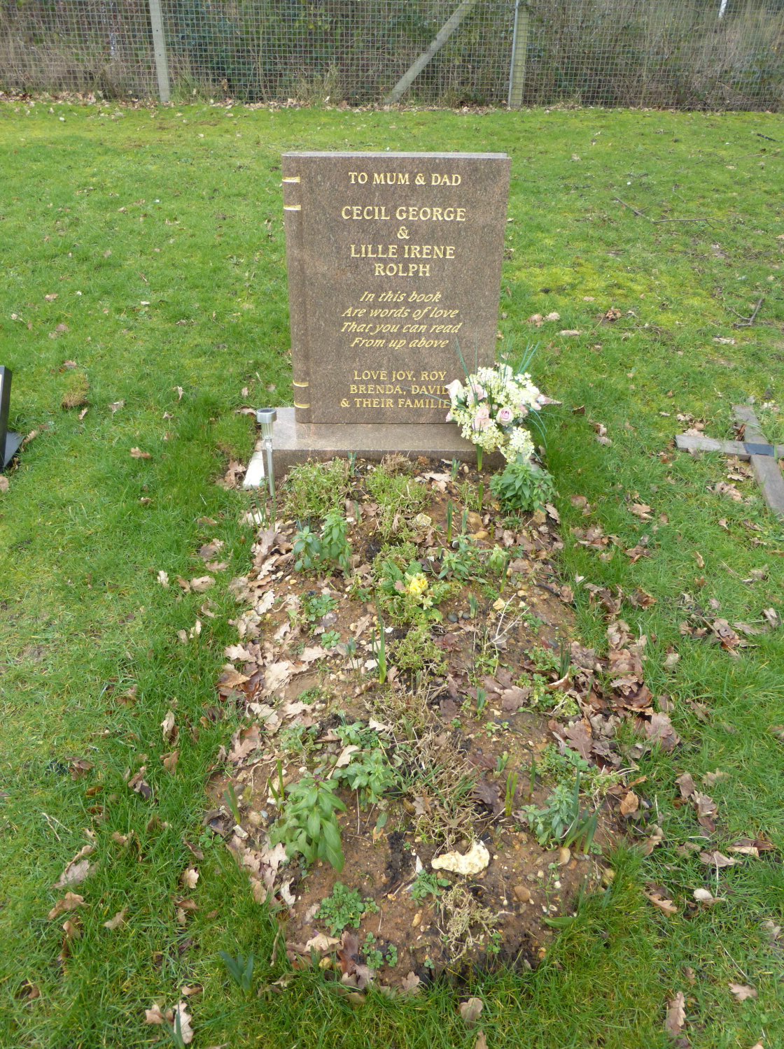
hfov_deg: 54.7
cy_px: 524
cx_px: 392
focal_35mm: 25
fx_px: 757
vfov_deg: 69.5
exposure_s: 1/100
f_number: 3.5
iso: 100
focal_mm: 4.3
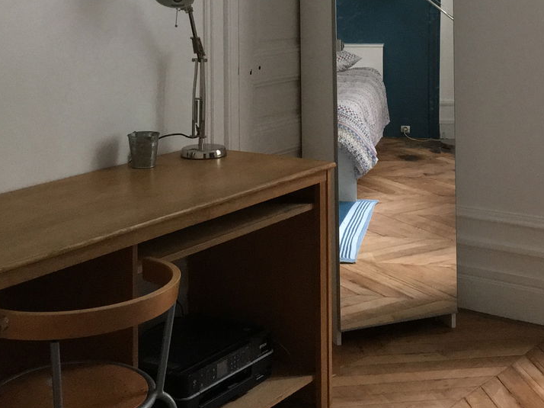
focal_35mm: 65
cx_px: 333
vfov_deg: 21.7
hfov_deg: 29.7
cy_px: -11
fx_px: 1021
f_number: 2.2
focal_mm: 4.15
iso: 200
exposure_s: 1/25
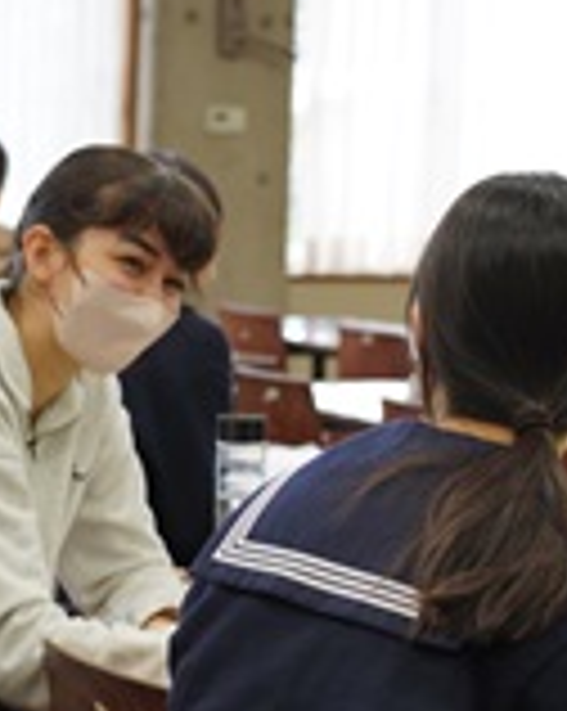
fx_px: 3089
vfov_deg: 13.1
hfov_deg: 10.4
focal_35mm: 147
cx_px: 531
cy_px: 450
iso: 250
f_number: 4
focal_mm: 55
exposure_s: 1/60
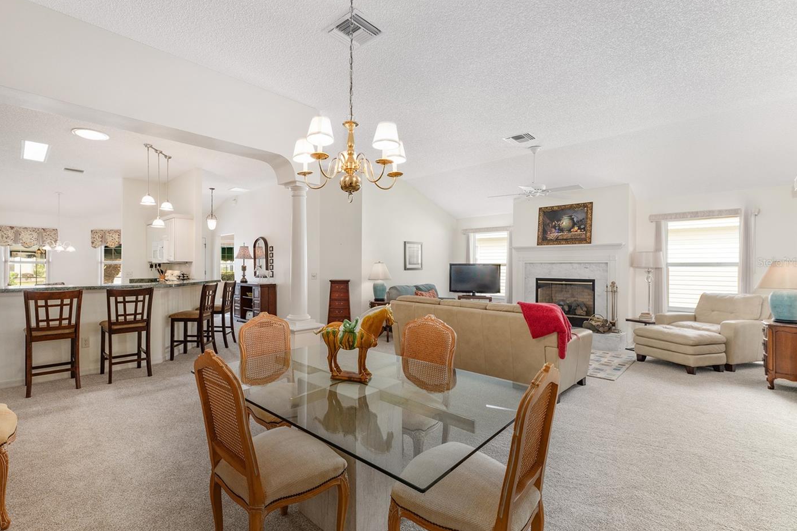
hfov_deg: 96.3
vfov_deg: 73.7
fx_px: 354
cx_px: 352
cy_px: 262
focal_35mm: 16
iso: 320
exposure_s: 1/13
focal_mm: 14
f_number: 8
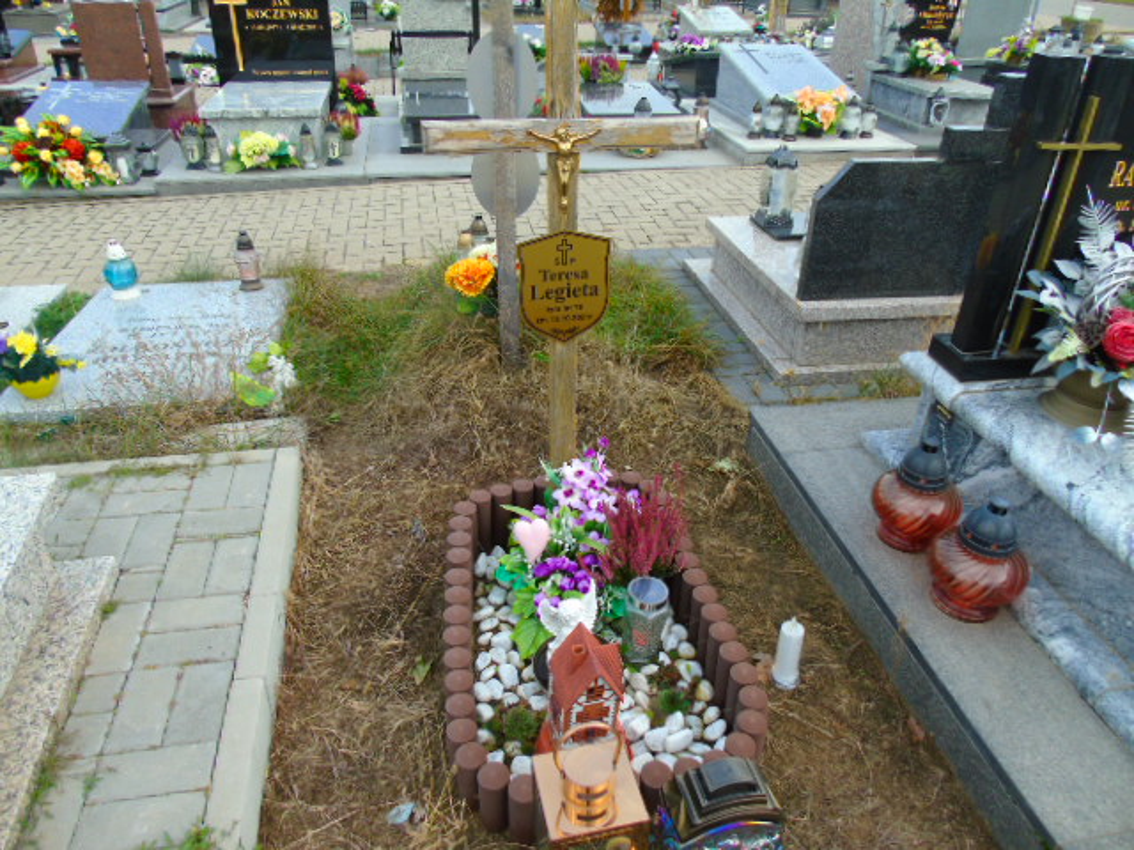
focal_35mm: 25
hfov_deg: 69.4
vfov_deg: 54.9
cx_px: 567
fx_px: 819
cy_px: 425
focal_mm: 4.4
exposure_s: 1/125
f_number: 3.4
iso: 80
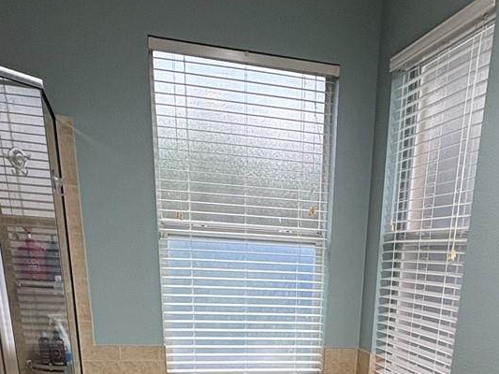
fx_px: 606
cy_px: 510
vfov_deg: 27.5
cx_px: 331
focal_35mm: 42
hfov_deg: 44.2
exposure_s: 1/60
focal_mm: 2.22
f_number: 2.2
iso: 200
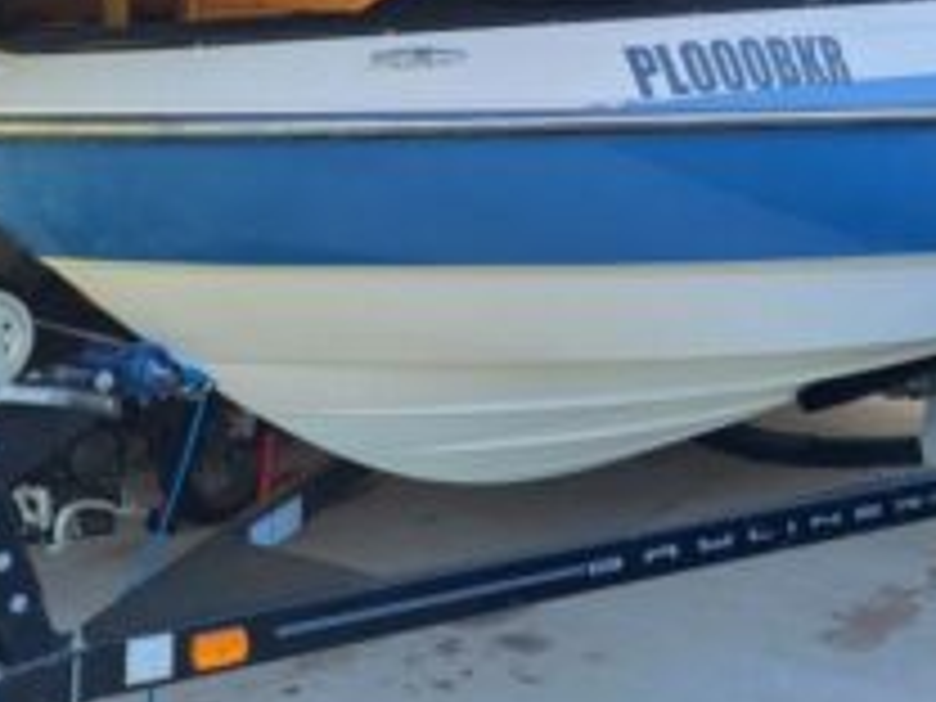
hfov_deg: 37.6
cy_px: 140
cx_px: 652
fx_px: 1352
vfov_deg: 28.5
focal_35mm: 50
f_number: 1.8
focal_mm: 5.4
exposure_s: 1/161
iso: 40
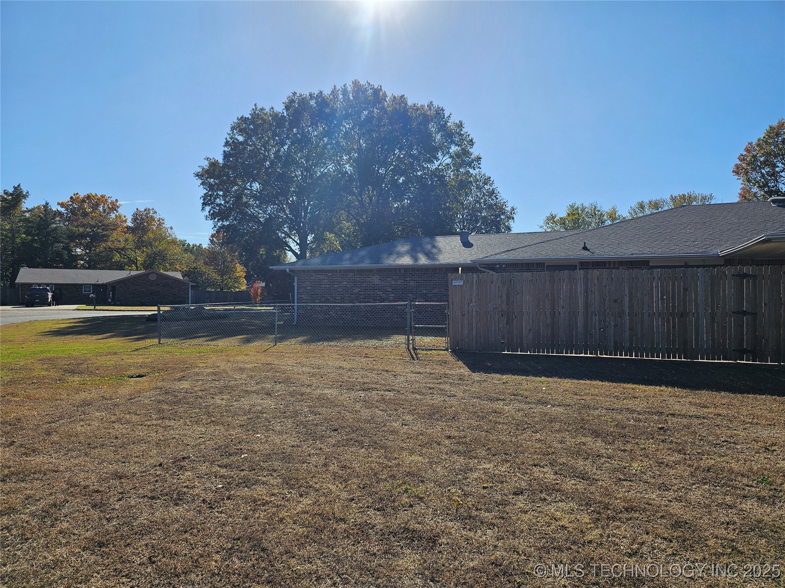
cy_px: 294
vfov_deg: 58.9
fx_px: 522
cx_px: 392
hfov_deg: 73.9
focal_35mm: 23
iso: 10
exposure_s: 1/978
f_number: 1.7
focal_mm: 6.3
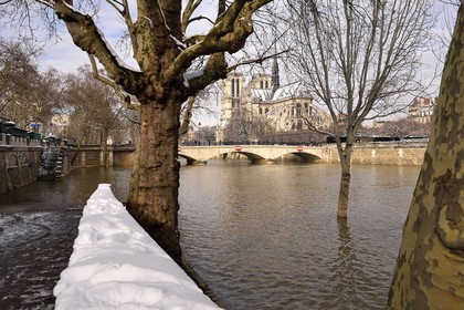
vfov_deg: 38.9
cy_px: 155
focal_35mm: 34
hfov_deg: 55.8
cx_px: 232
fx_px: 438
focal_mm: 34
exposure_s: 1/200
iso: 200
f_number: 13
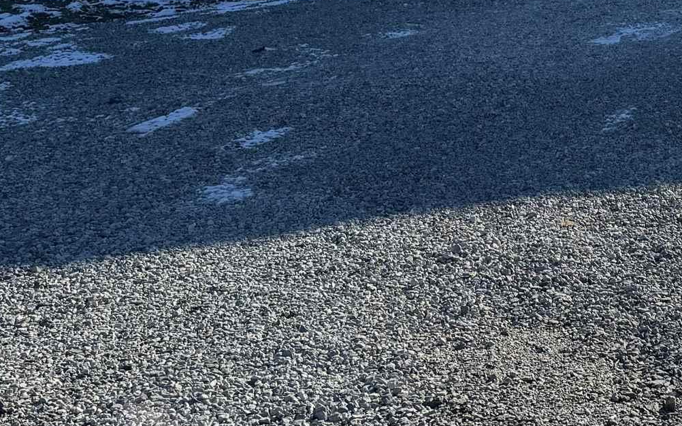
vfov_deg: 15.5
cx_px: 845
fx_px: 1450
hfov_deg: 23.8
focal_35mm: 78
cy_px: -195
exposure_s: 1/3096
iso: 80
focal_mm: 6.76
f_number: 1.78
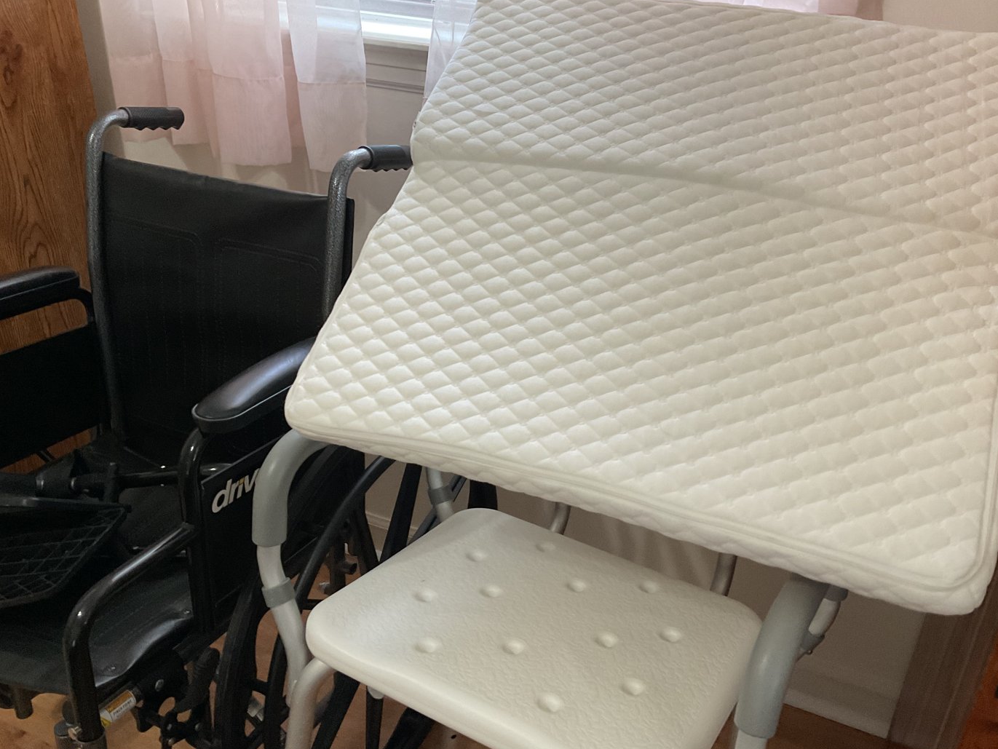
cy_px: 399
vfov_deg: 44.2
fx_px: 923
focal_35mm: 32
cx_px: 539
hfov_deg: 56.7
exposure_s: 1/60
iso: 100
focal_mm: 3
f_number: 1.8
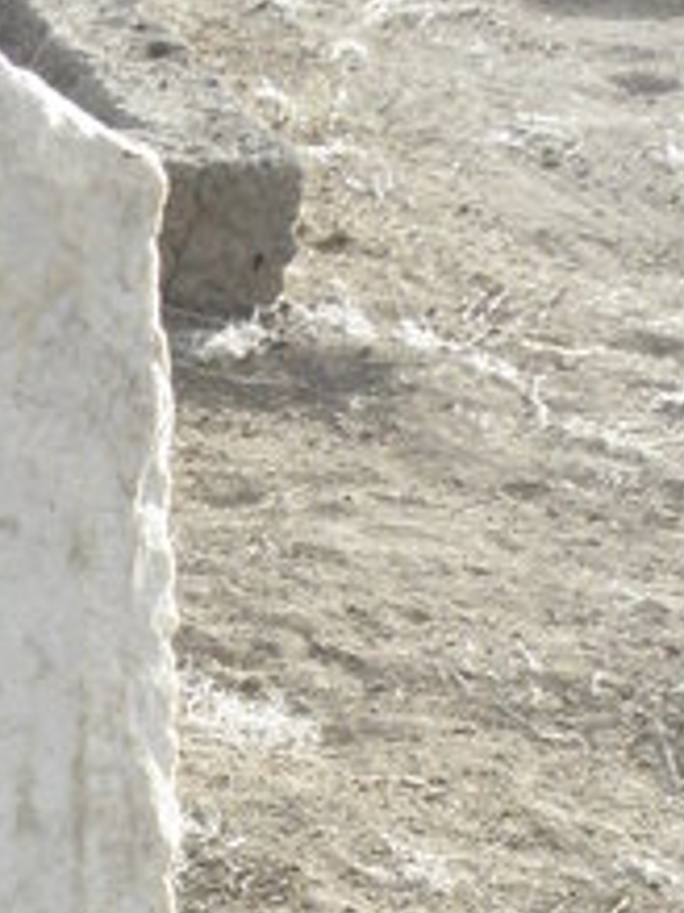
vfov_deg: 18.9
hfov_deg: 14.1
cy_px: 1247
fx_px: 2505
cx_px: -467
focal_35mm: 95
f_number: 6.3
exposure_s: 1/250
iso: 200
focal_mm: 4.6
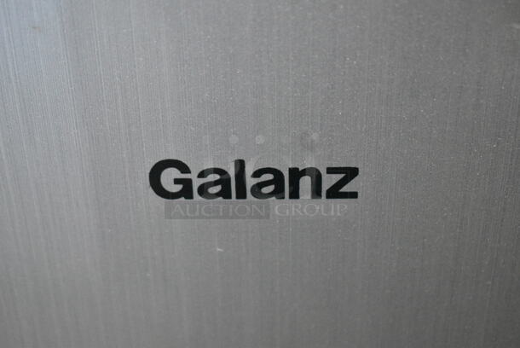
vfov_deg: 19.0
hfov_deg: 28.0
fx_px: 1041
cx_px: 260
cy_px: 174
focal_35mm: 72
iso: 6400
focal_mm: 48
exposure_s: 1/125
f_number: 5.3
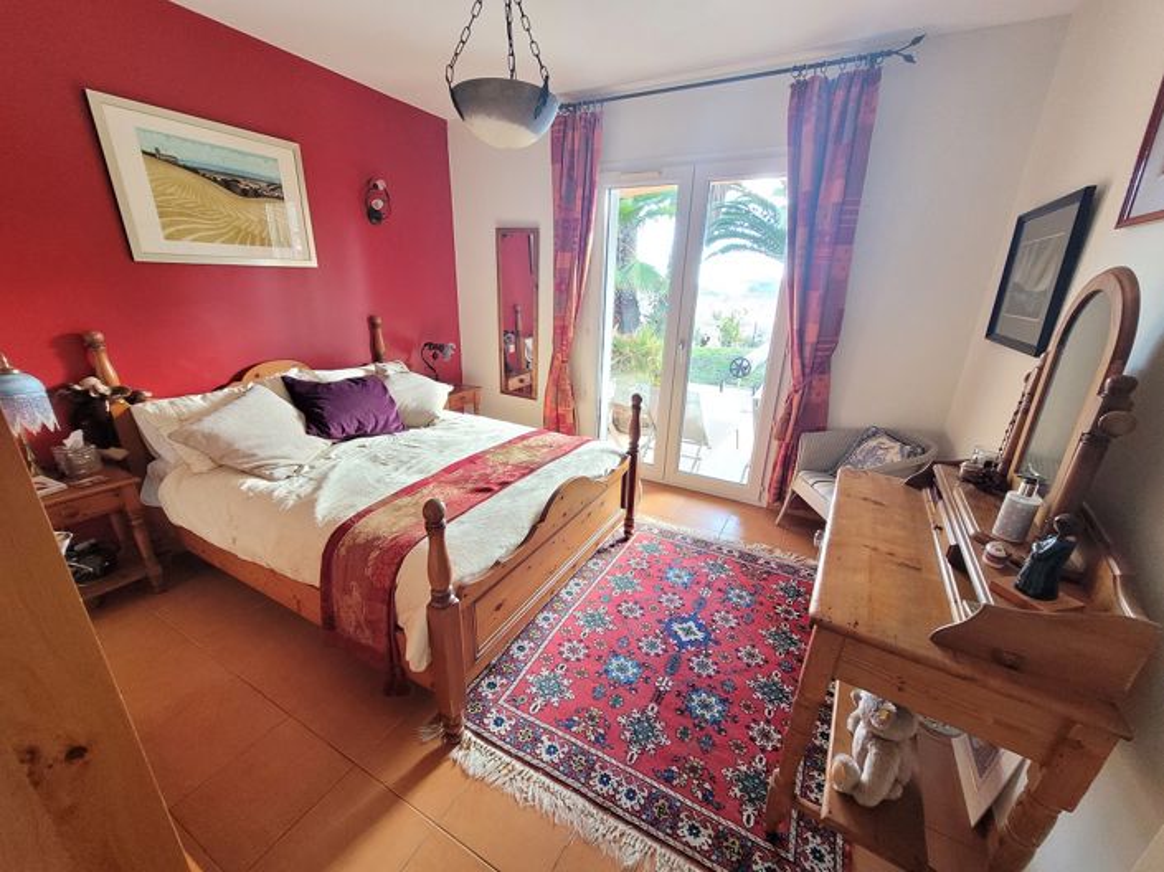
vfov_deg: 89.9
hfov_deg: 106.2
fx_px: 437
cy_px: 436
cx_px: 582
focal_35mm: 13
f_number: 2.2
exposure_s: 1/50
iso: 400
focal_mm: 1.74
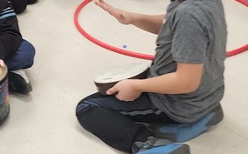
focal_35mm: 88
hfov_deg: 22.9
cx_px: 17
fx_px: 594
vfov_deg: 14.4
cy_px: -28
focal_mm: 6.4
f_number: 1.8
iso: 200
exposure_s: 1/120
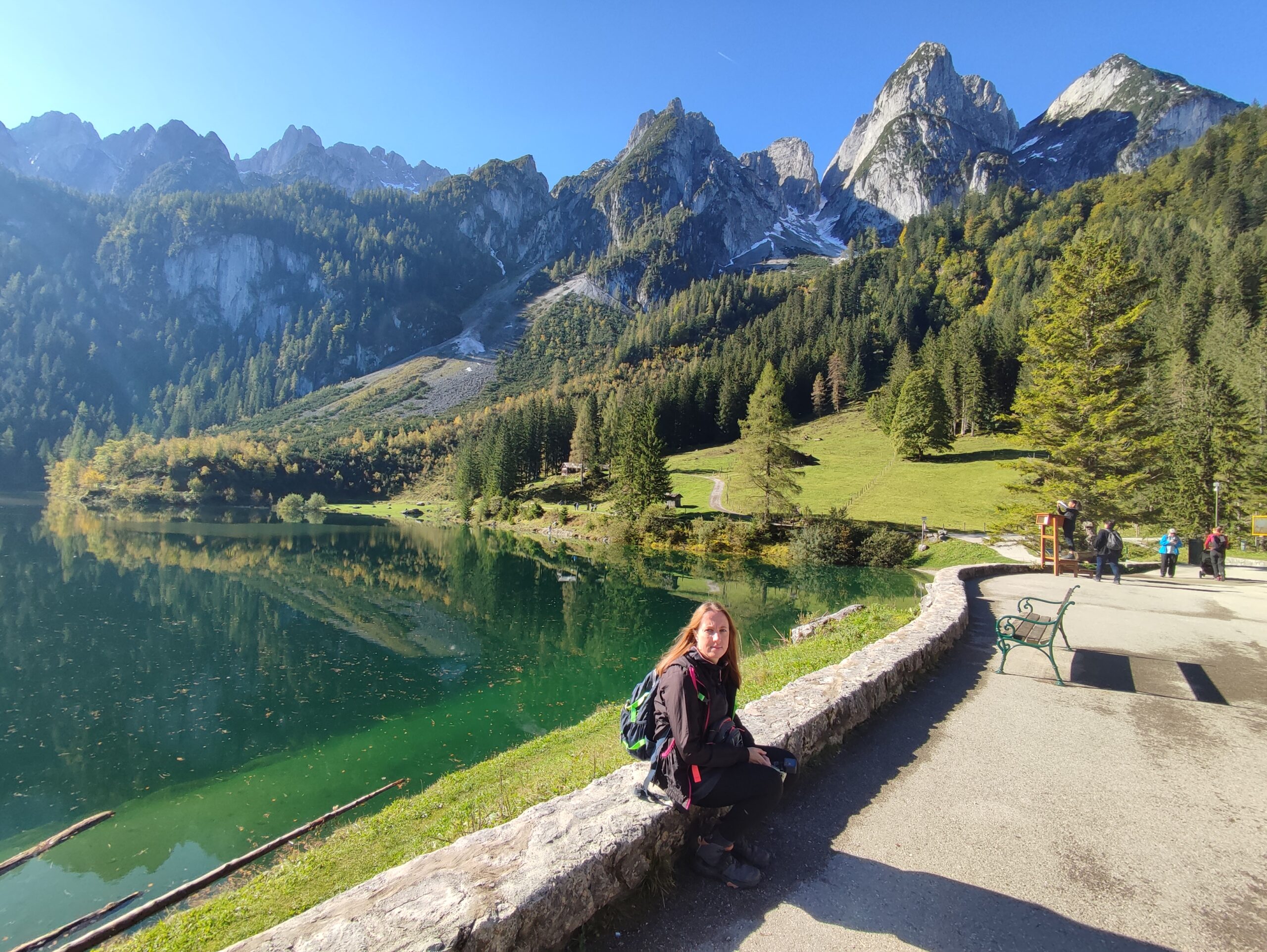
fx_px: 586
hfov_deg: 94.5
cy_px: 476
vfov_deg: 78.2
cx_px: 634
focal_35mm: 16
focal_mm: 1.65
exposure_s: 1/640
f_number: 2.2
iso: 50
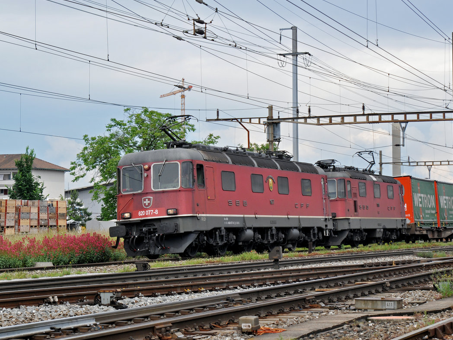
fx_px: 1296
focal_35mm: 99
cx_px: 239
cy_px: 169
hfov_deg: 19.8
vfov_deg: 14.9
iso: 320
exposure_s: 1/1000
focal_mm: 60
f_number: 6.3
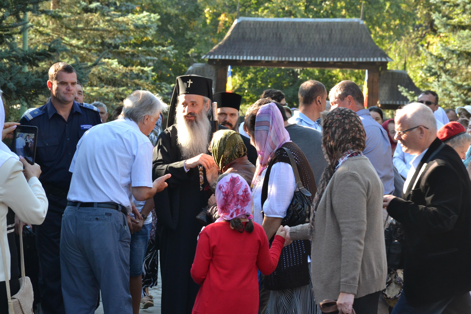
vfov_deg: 11.4
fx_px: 1570
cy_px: 157
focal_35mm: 120
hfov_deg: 17.1
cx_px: 236
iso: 800
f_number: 9
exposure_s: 1/160
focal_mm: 80
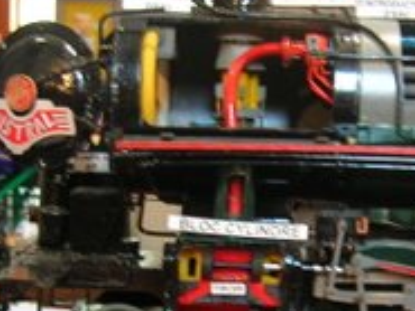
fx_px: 1056
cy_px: 226
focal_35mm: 88
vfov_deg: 16.7
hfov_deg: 22.2
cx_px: 267
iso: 67
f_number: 2.9
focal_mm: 5.7
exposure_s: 1/4.2
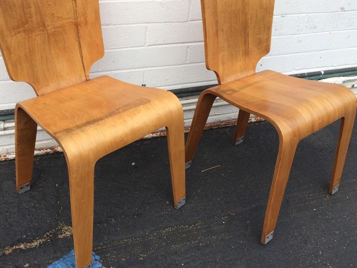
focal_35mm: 38
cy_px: 116
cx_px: 169
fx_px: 392
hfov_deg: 49.0
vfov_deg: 37.6
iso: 40
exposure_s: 1/1786
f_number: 2.2
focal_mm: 4.12
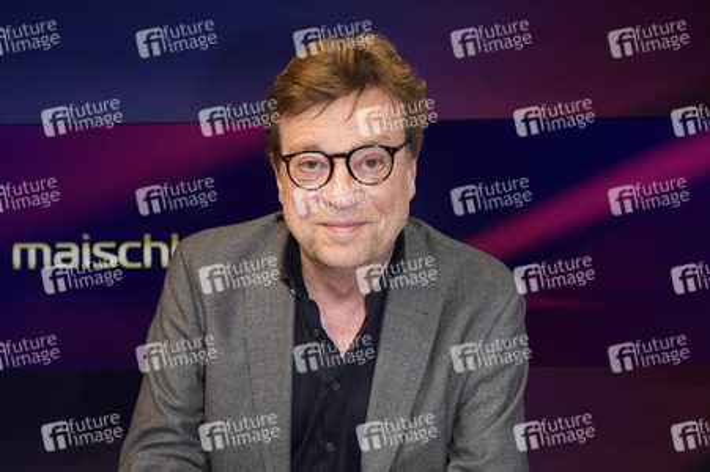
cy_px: 236
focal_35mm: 35
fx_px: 690
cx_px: 355
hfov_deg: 54.5
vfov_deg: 37.8
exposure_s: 1/160
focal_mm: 35
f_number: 5.6
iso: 2000
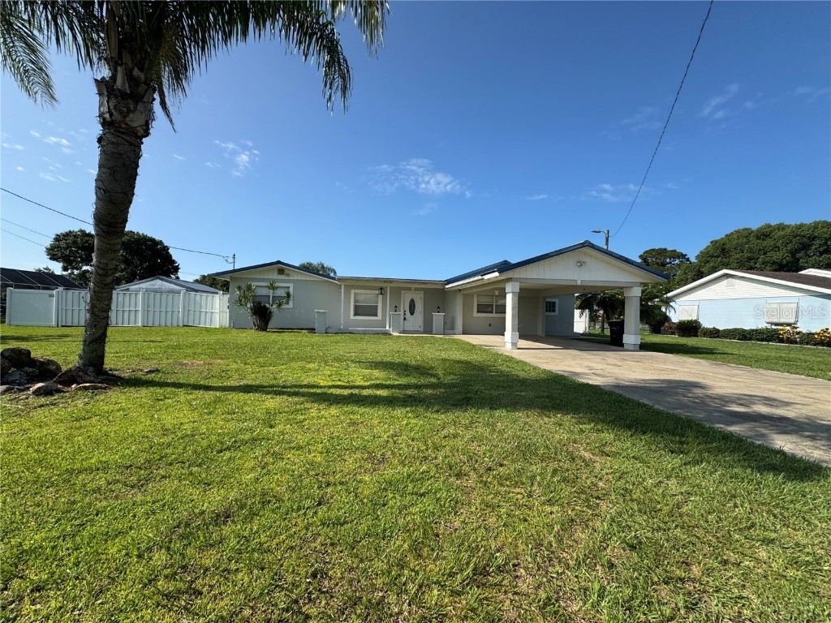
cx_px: 416
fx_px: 336
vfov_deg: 85.7
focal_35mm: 14
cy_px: 312
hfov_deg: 102.1
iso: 50
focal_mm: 2.22
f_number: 2.2
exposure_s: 1/2083
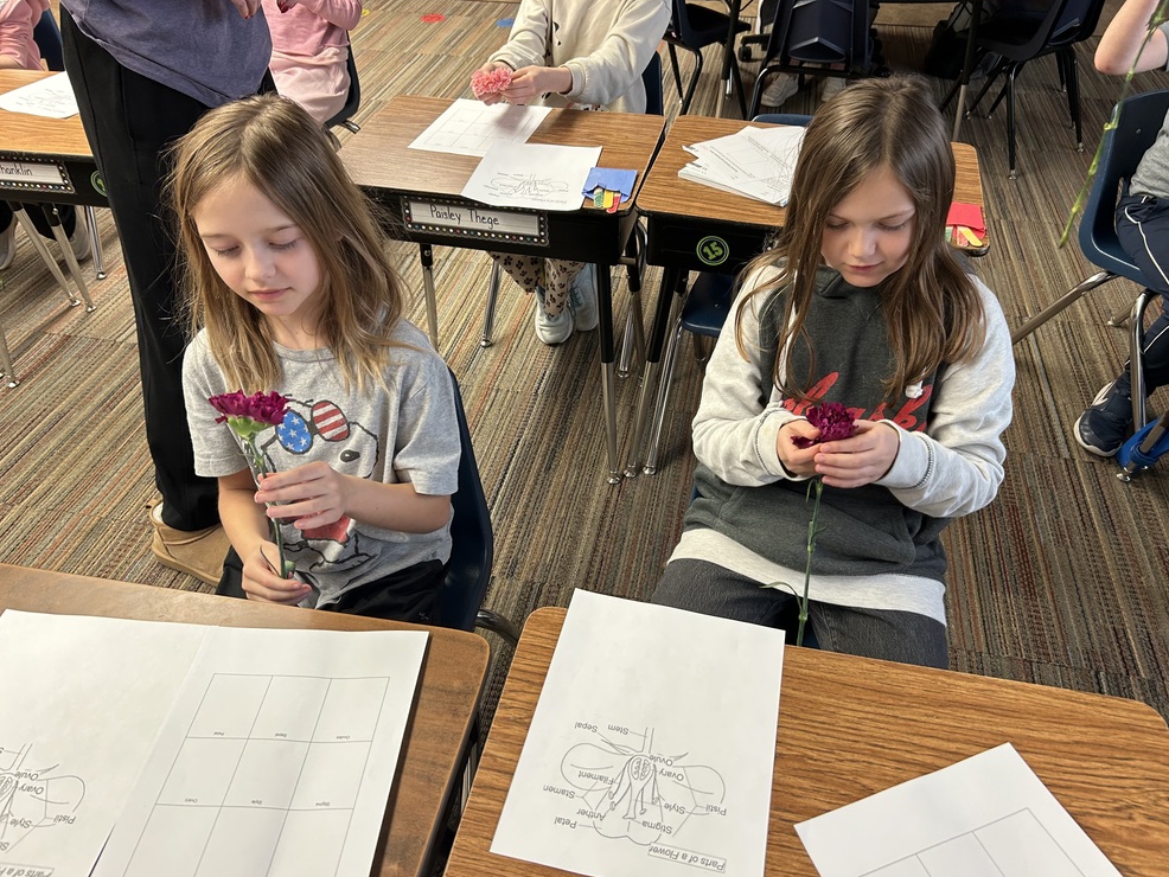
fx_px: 912
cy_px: 424
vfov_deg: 51.4
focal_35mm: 27
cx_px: 590
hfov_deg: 65.3
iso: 100
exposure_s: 1/65
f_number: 1.5
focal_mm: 5.7
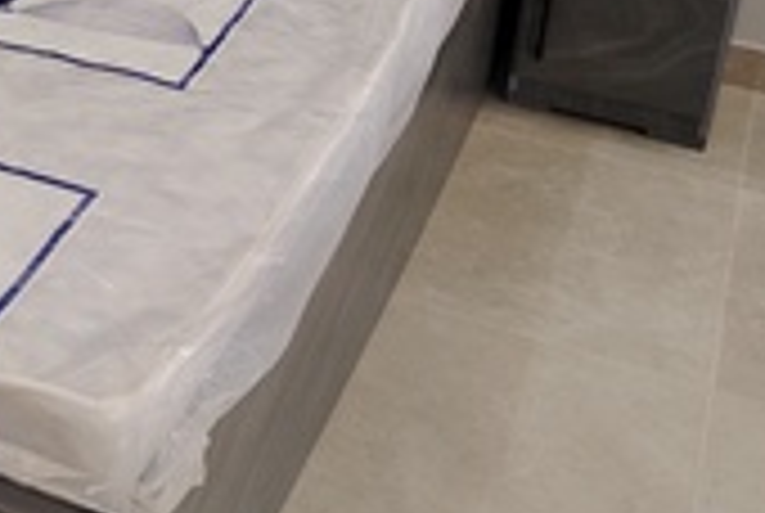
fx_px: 1426
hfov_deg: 28.4
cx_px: 25
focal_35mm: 67
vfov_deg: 19.7
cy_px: -20
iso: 1044
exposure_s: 1/120
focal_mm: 5.25
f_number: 1.75
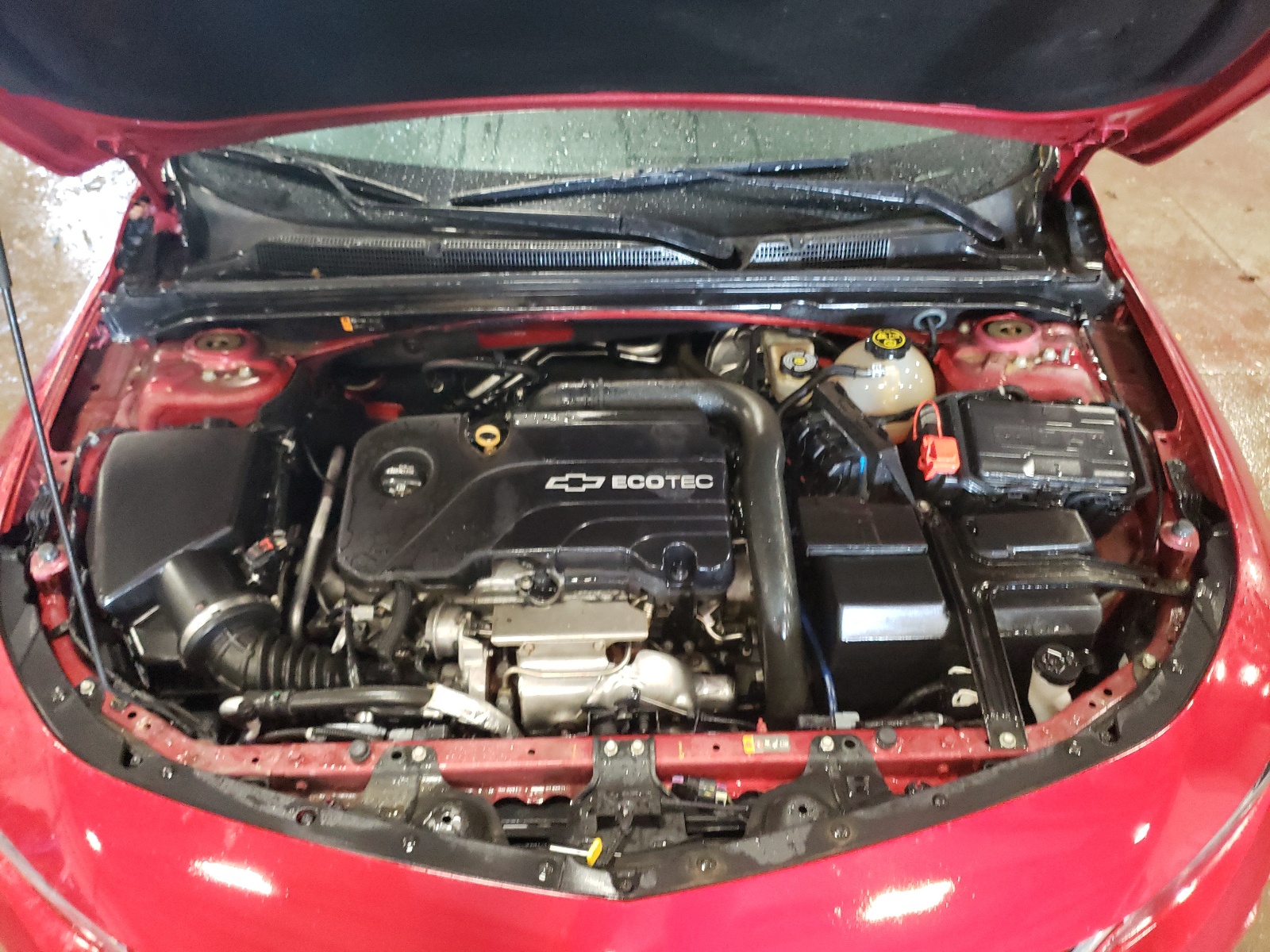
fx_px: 954
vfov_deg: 53.1
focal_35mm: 26
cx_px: 635
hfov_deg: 67.3
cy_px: 476
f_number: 1.5
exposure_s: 1/24
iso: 482
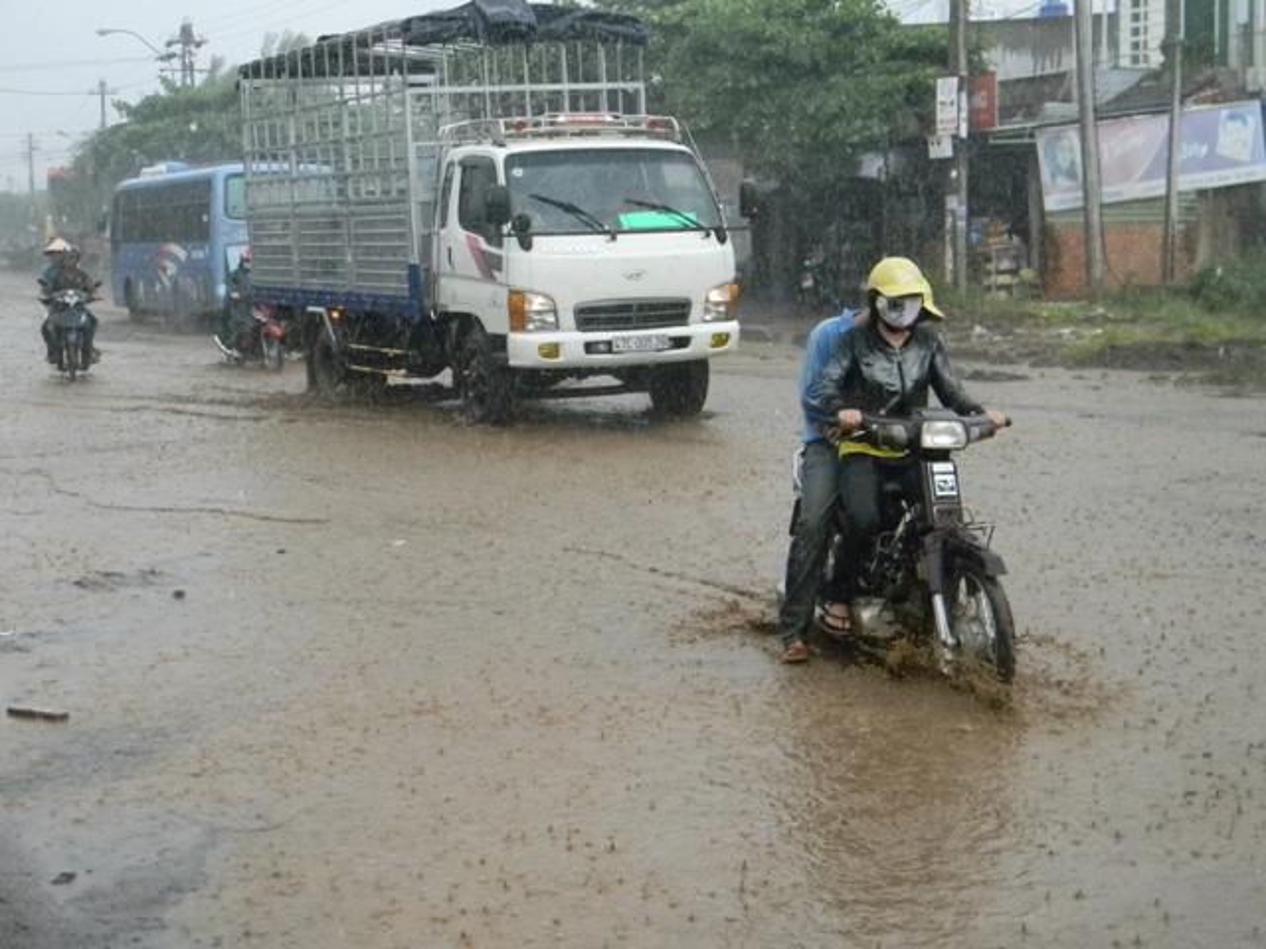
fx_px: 2048
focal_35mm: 56
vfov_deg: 26.1
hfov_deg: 34.3
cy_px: 474
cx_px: 633
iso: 800
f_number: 4.1
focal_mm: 10.1
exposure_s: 1/528
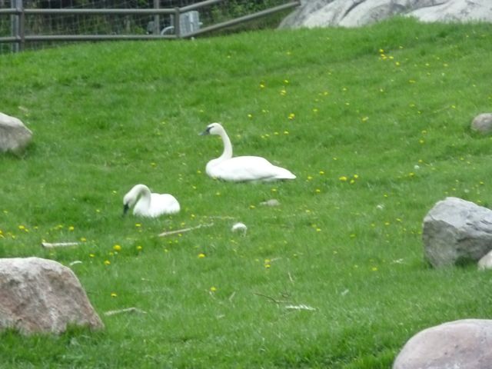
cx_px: 246
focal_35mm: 200
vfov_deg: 7.4
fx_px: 2843
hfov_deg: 9.9
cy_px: 184
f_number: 18
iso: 1600
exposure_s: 1/200
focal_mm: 36
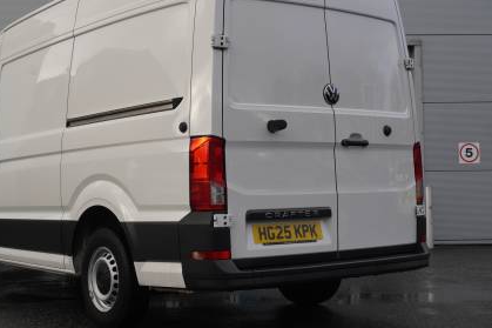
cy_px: 136
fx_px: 751
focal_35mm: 55
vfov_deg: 24.6
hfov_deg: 36.1
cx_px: 200
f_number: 5.6
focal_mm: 24
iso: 100
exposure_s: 1/125
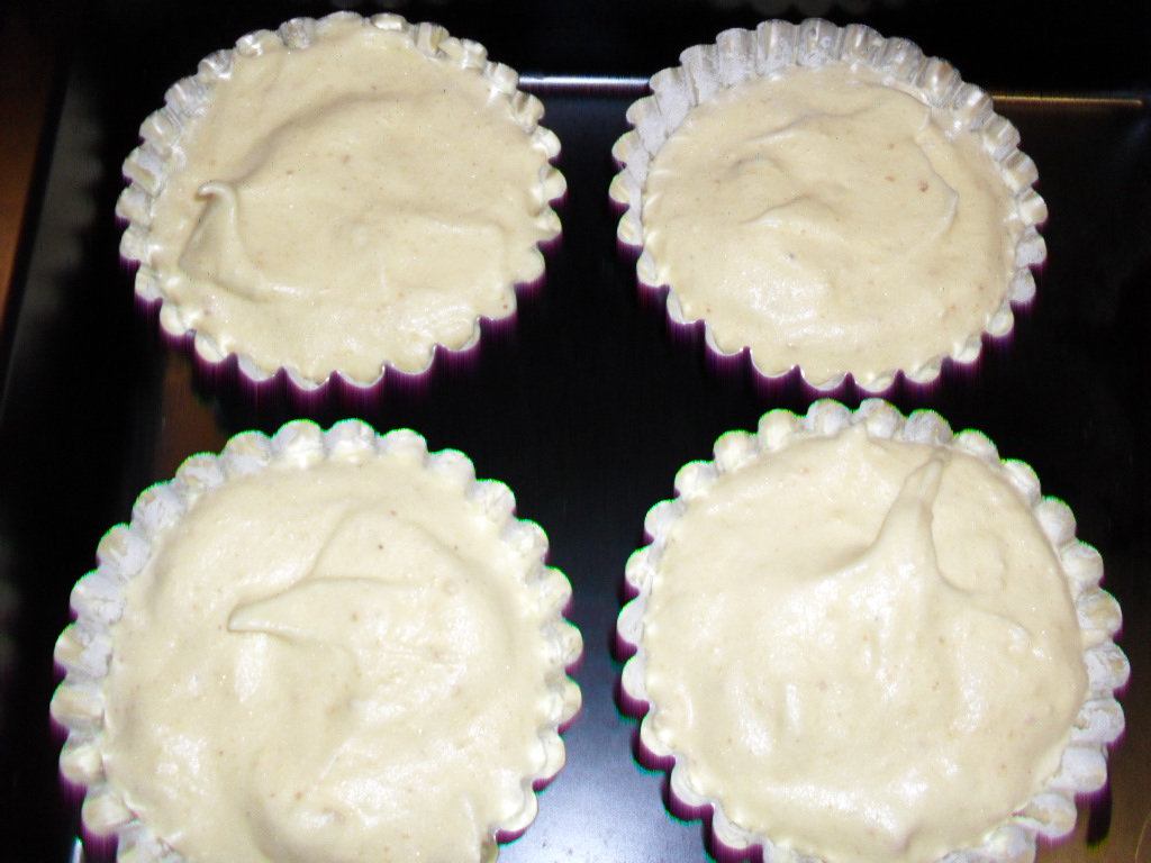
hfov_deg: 52.6
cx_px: 576
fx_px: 1164
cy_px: 432
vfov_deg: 40.7
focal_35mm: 35
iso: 200
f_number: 3.2
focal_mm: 6.3
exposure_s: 1/45
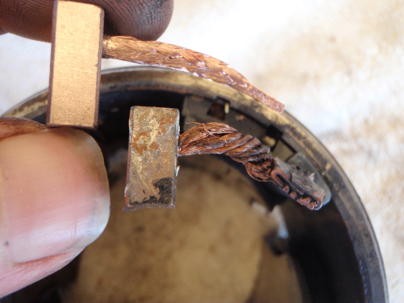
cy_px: 152
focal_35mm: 36
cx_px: 202
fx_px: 420
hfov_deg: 51.4
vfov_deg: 39.7
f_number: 4.1
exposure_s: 1/40
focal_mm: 6.53
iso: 125
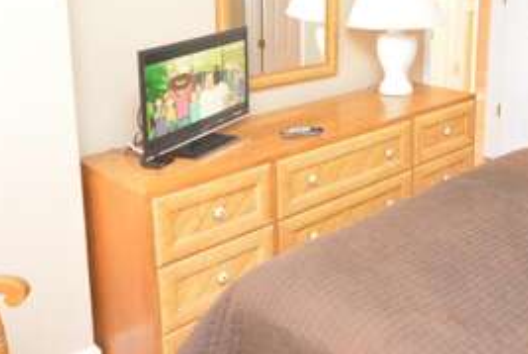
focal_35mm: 43
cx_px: 397
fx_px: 632
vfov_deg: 30.5
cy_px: 71
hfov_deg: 43.9
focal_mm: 10
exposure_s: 1/60
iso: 3200
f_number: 4
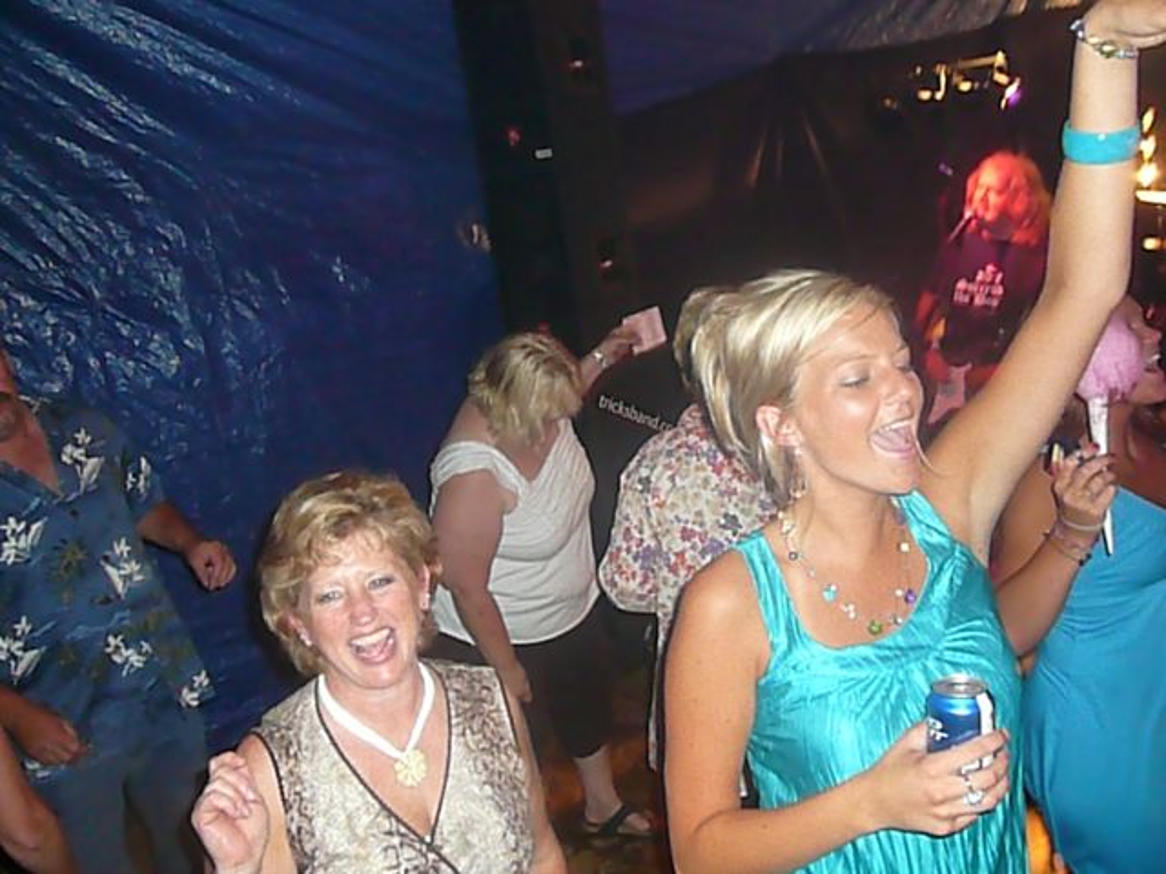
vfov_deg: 40.7
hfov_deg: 52.6
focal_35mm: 35
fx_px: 1179
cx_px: 583
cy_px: 437
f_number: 2.8
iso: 800
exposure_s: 1/30
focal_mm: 5.2
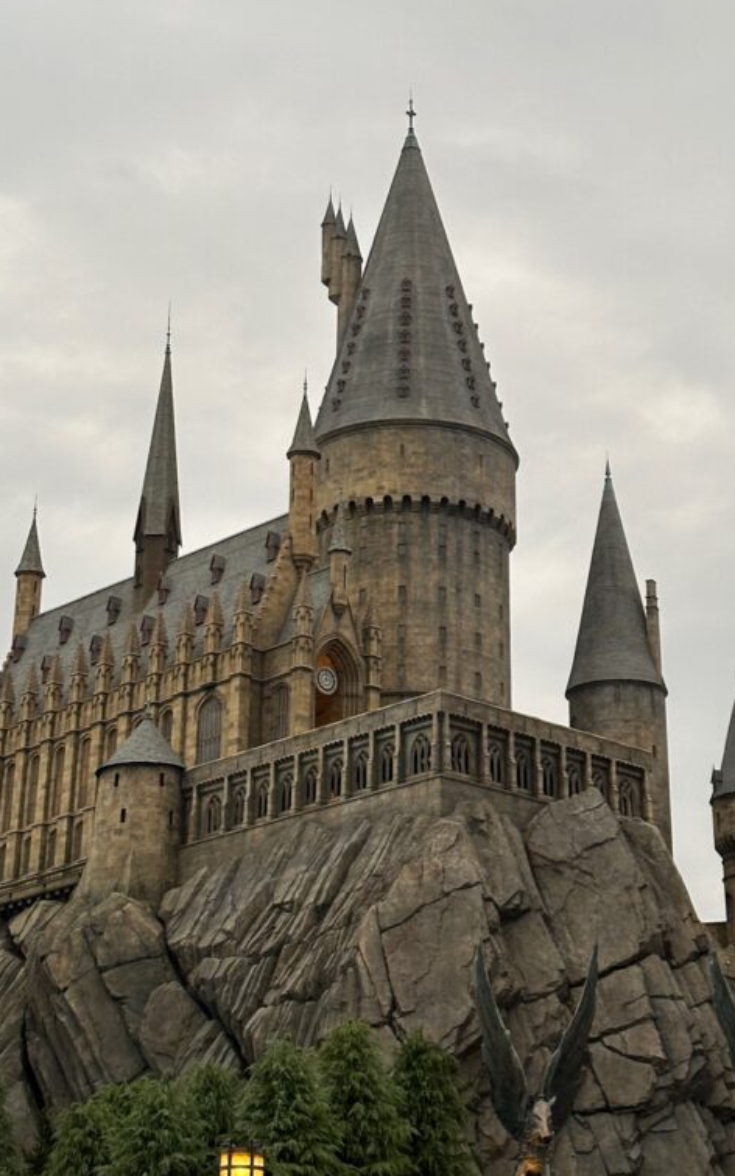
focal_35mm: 69
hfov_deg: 18.8
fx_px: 2211
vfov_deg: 29.7
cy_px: 481
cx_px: 467
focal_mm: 6.86
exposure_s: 1/60
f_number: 1.78
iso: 160
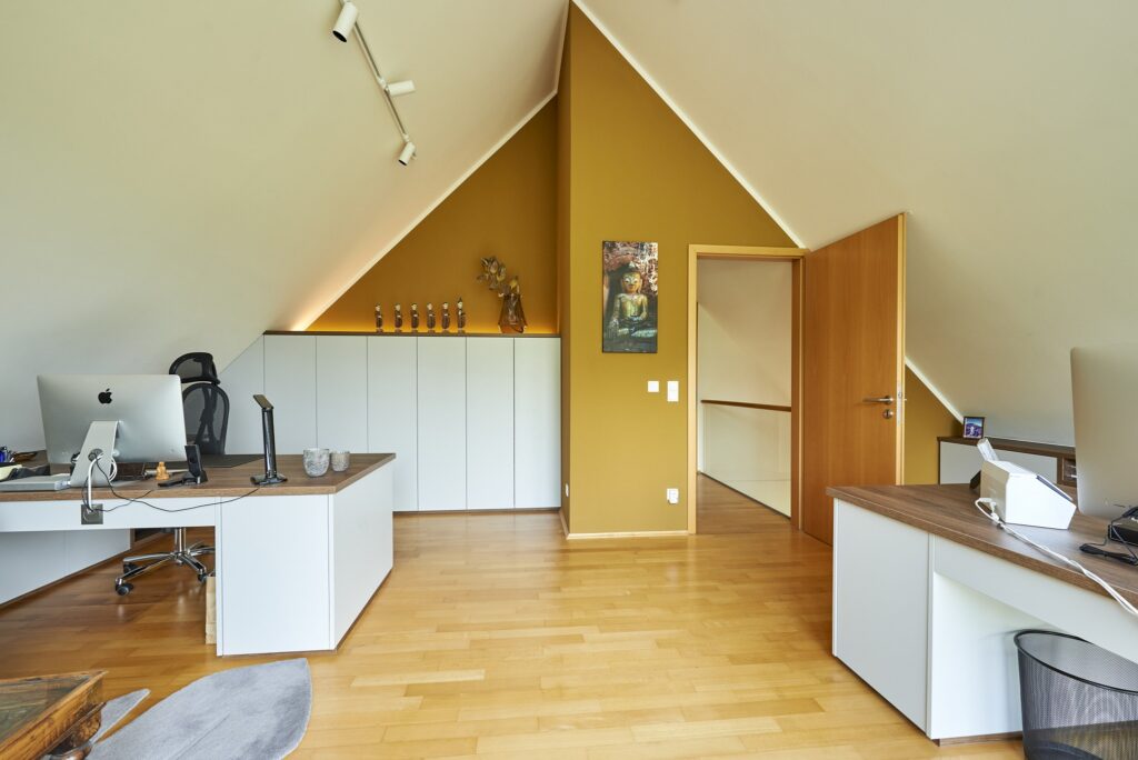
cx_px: 569
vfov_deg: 81.3
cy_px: 380
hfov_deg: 104.2
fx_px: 443
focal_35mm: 14
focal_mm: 14
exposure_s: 1/20
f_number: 7.1
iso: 160
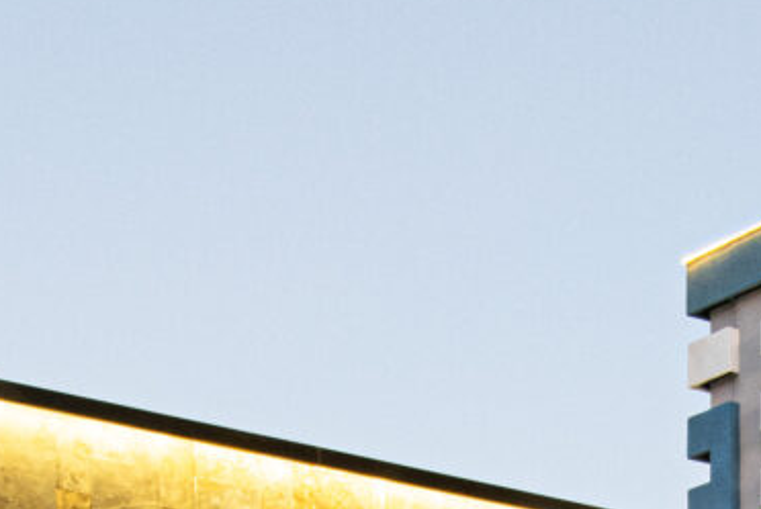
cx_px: 626
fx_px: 2328
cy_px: 1095
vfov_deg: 11.1
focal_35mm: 110
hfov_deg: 18.4
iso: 500
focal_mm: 16
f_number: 14
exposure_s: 2
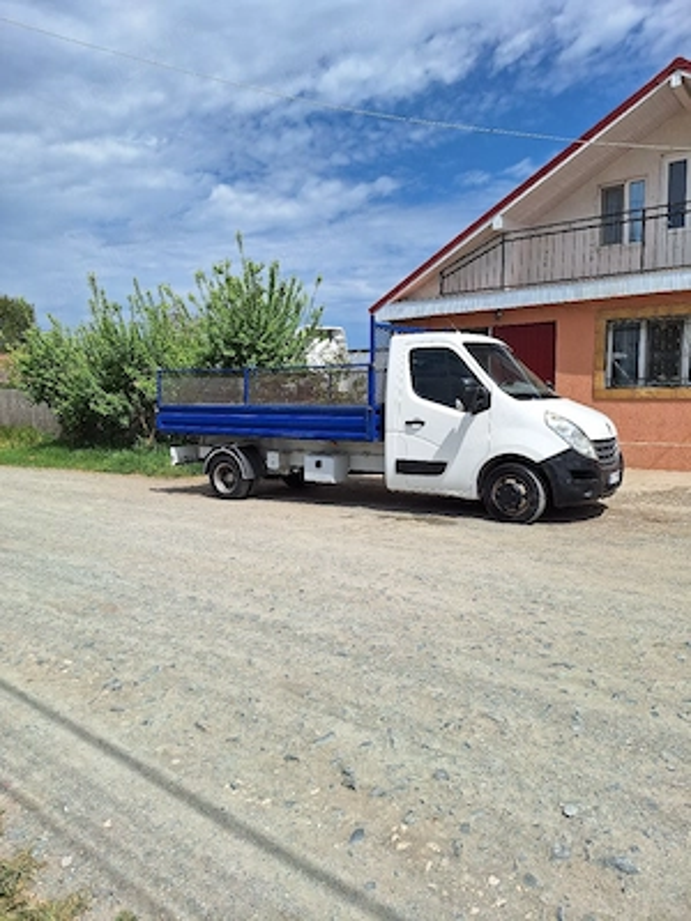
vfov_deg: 73.9
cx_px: 346
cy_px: 460
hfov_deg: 58.9
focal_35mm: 23
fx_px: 612
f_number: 1.8
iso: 40
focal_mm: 5.54
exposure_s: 1/5000
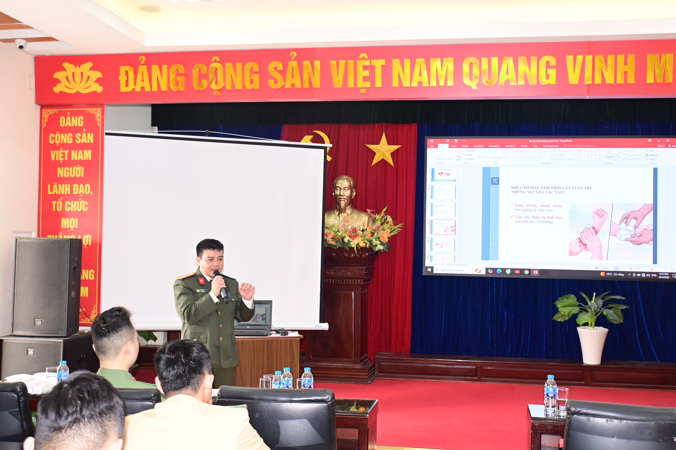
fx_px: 751
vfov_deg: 33.4
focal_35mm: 40
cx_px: 338
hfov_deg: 48.5
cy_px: 225
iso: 1600
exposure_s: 1/200
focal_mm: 27
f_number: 5
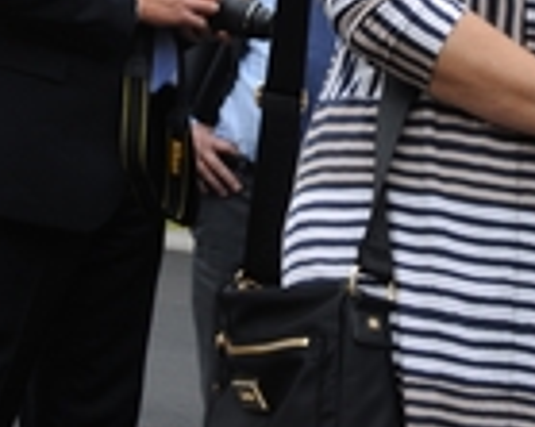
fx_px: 1408
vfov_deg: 15.6
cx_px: 720
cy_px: -248
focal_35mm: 89
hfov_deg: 19.6
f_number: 4.5
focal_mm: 24
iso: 200
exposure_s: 1/125
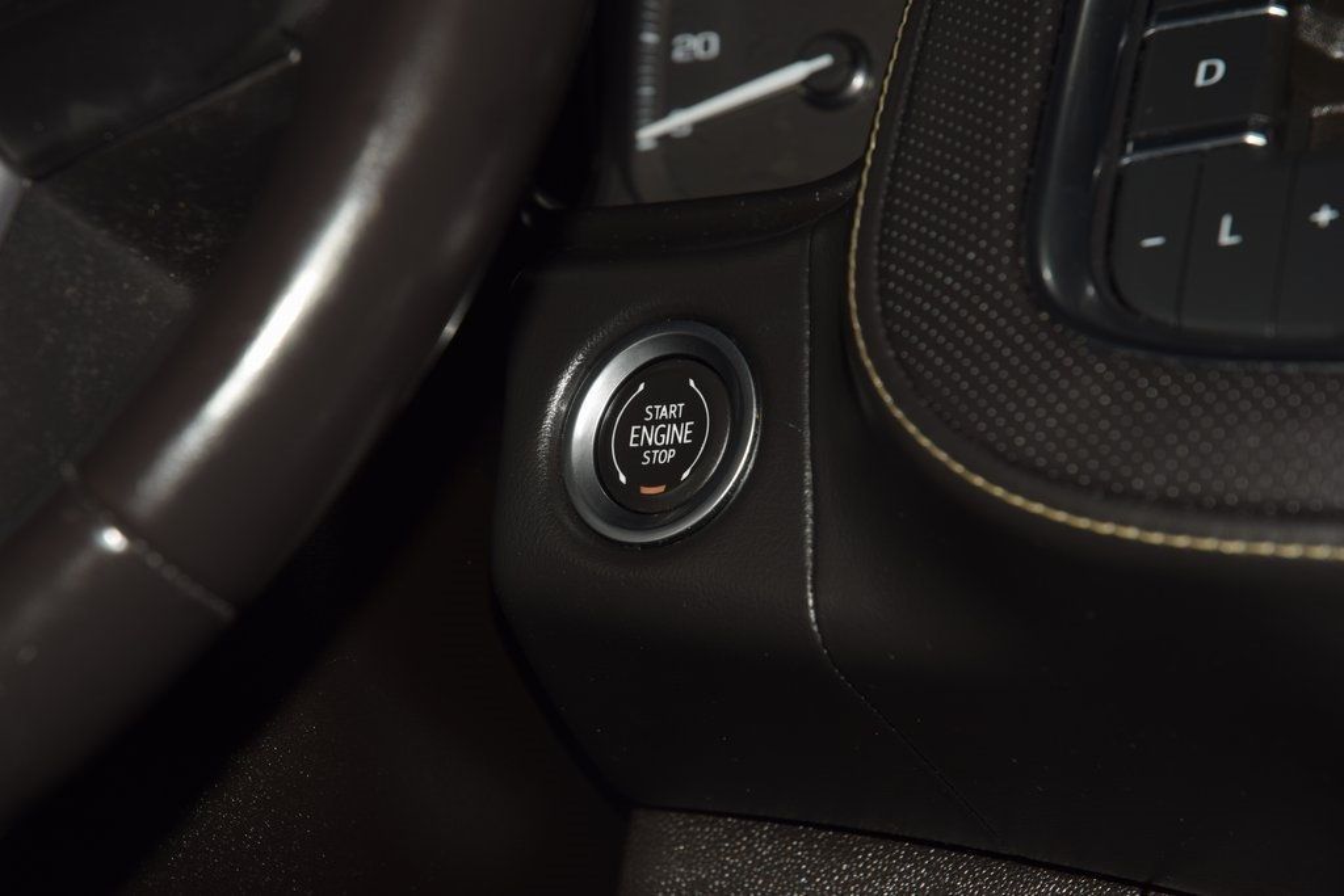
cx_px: 672
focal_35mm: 105
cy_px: 448
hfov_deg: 19.5
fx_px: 3920
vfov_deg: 13.0
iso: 100
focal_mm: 70
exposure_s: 1/125
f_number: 8
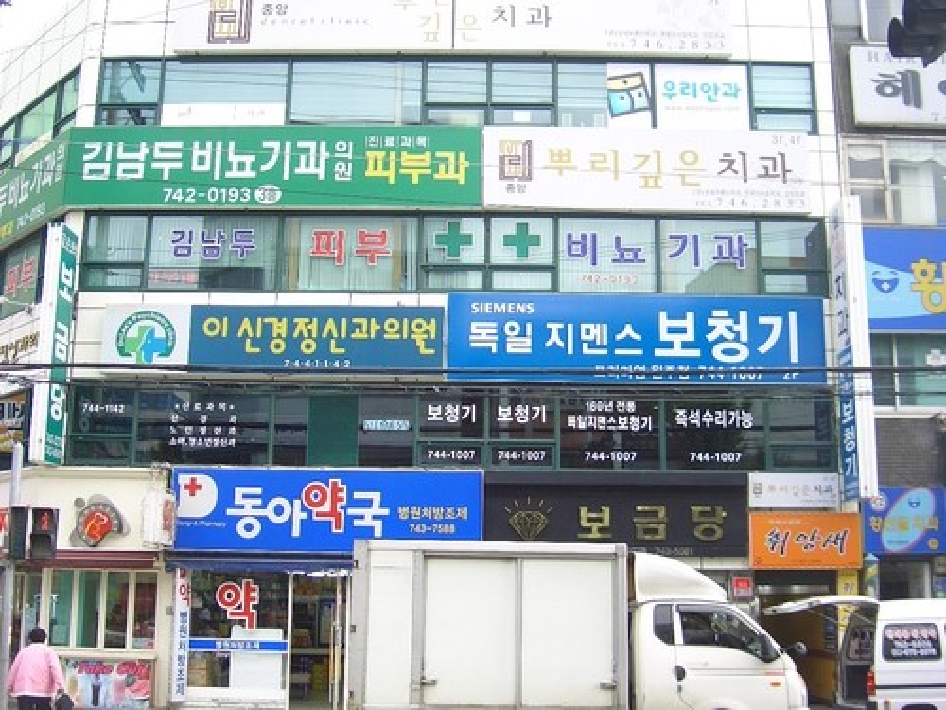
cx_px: 473
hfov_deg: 47.9
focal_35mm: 39
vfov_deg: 36.8
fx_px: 1066
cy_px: 355
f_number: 2.8
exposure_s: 1/250
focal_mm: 8
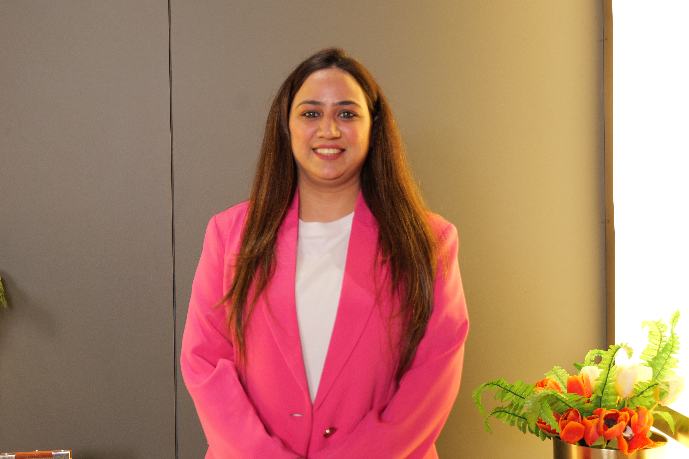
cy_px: 230
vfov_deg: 29.2
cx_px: 344
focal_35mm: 46
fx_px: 880
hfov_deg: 42.7
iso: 800
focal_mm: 46
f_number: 5.1
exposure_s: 1/50
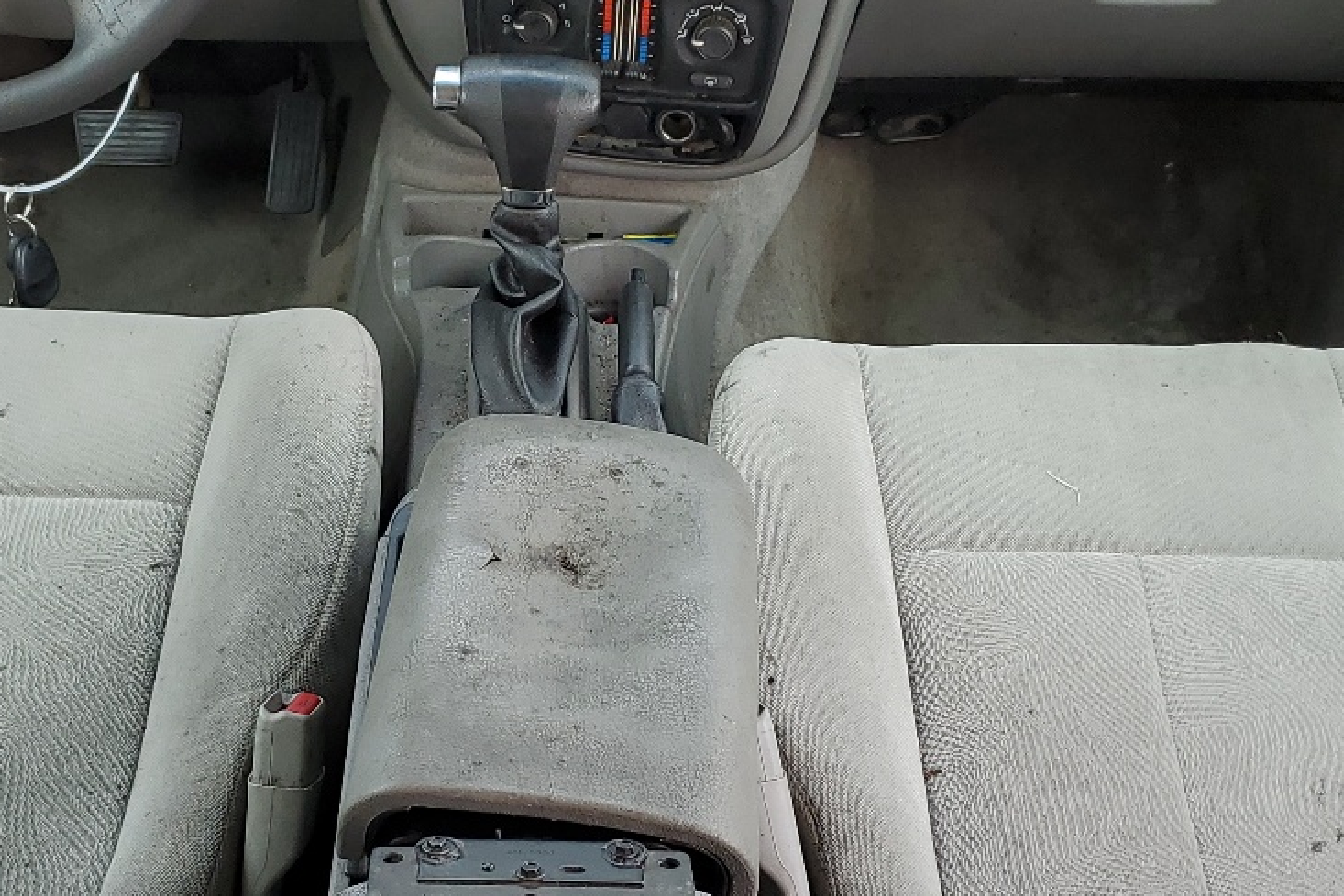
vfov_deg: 23.0
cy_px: 502
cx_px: 479
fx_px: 2203
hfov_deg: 33.7
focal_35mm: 59
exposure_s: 1/312
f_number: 1.5
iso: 50
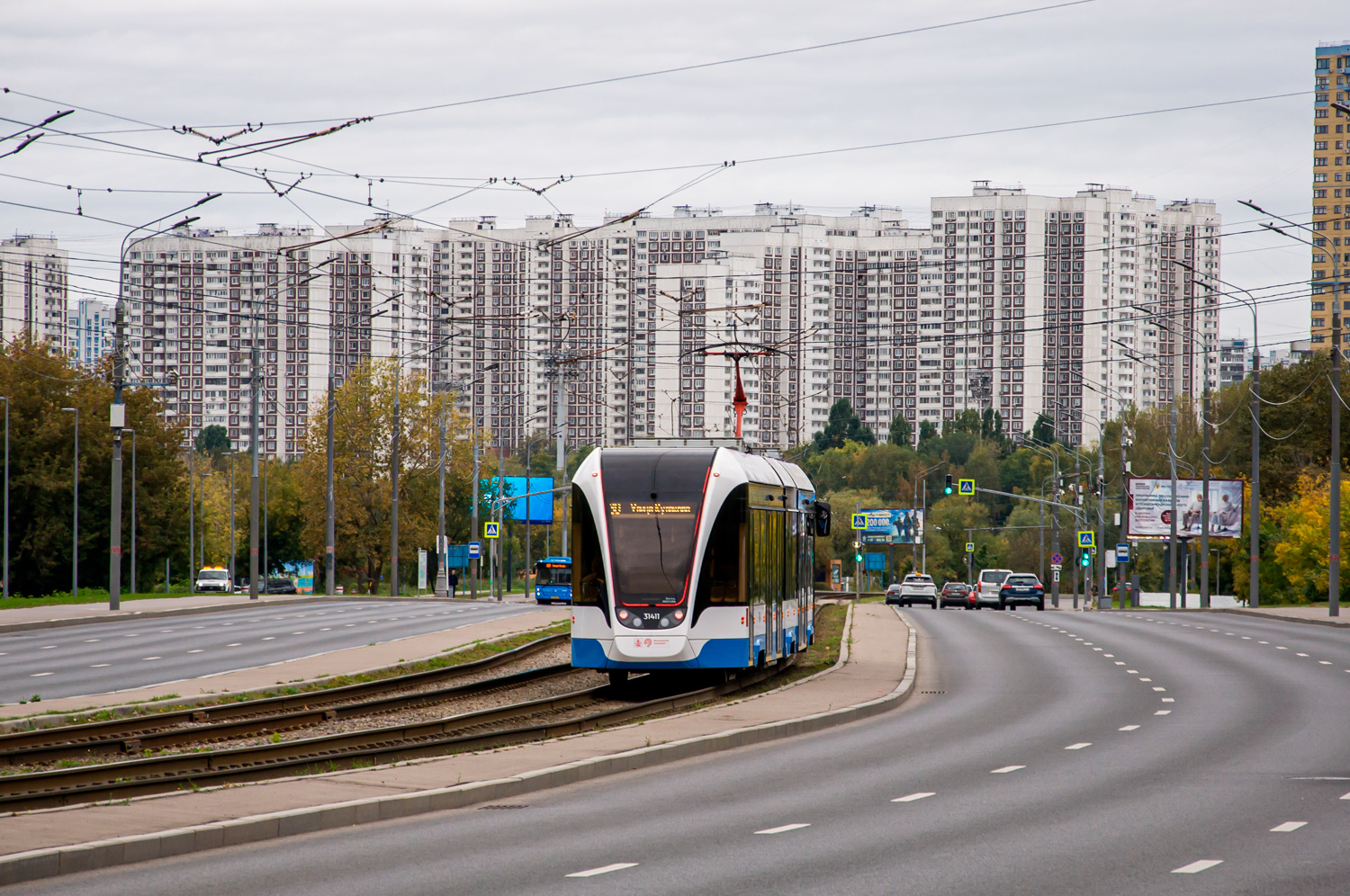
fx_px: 5899
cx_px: 675
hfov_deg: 13.1
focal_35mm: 158
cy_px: 448
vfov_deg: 8.7
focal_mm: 105
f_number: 6.3
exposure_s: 1/400
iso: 320
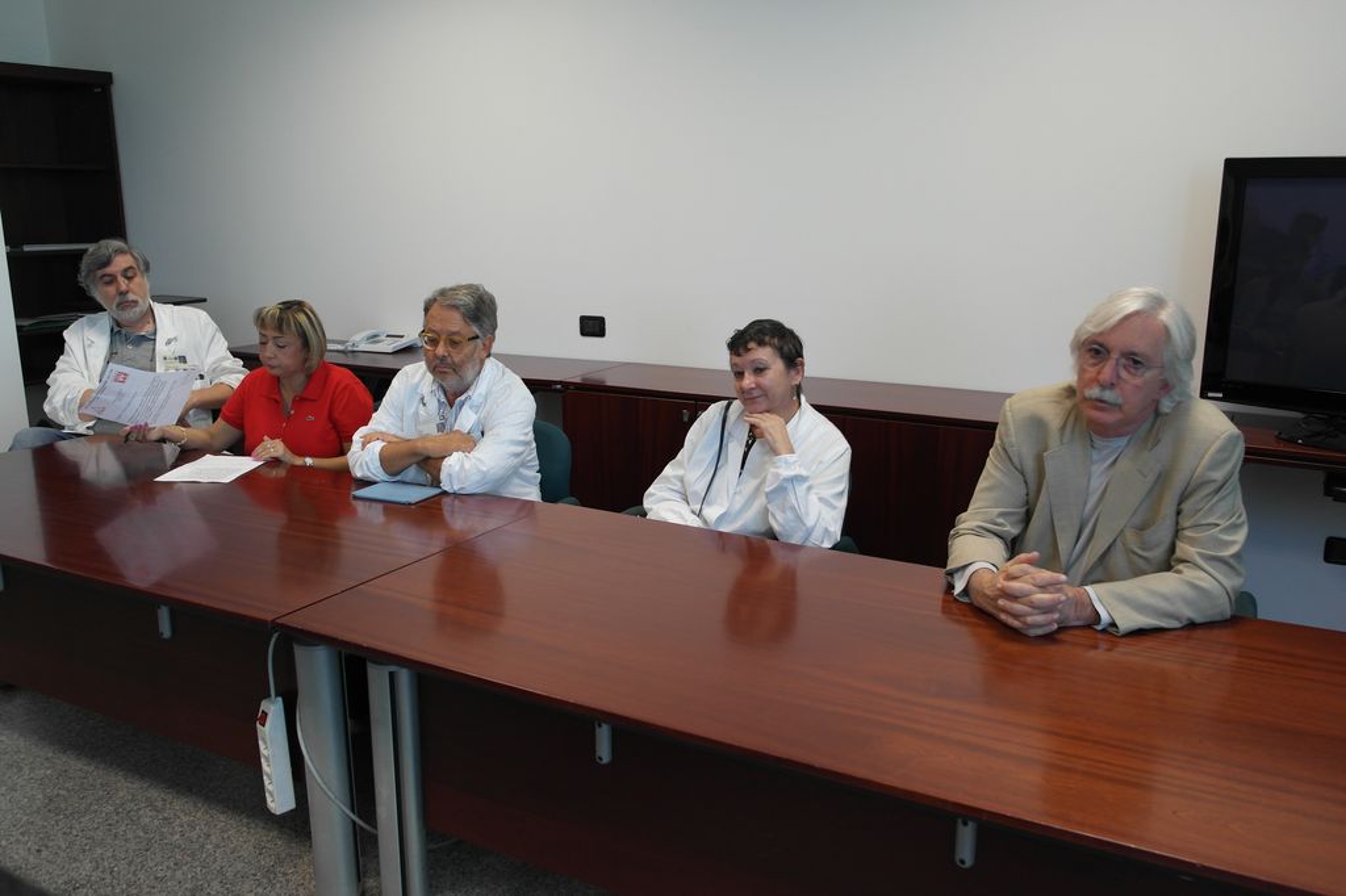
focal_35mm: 30
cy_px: 448
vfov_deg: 43.6
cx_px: 673
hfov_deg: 61.9
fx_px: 1121
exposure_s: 1/60
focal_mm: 20
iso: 400
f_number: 3.5
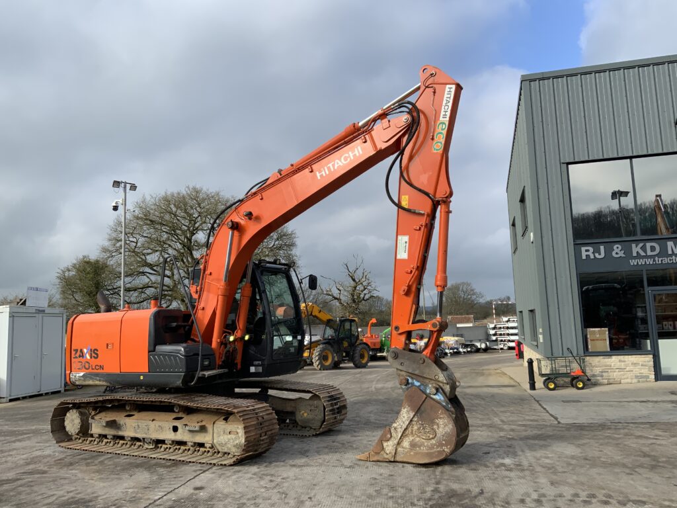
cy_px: 254
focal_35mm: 29
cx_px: 338
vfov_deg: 48.2
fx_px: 567
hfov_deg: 61.7
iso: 16
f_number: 1.8
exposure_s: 1/1195
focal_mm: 3
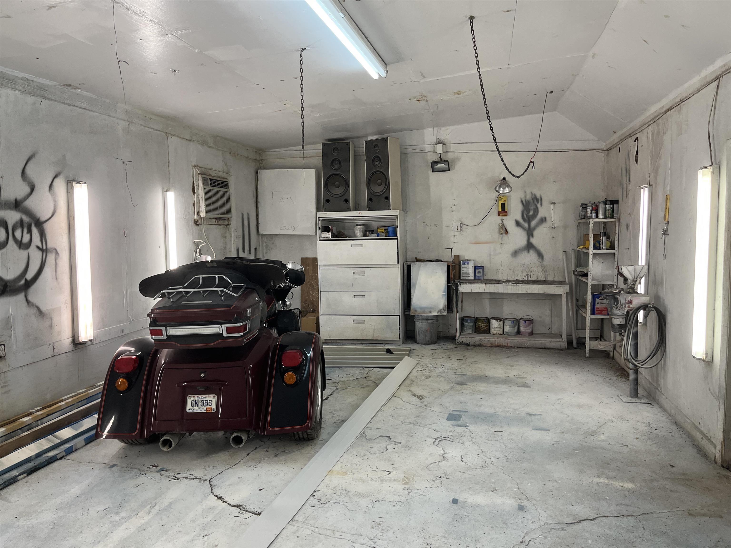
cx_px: 366
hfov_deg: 67.3
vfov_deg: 53.1
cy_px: 274
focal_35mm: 26
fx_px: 549
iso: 100
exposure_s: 1/120
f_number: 1.6
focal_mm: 5.1
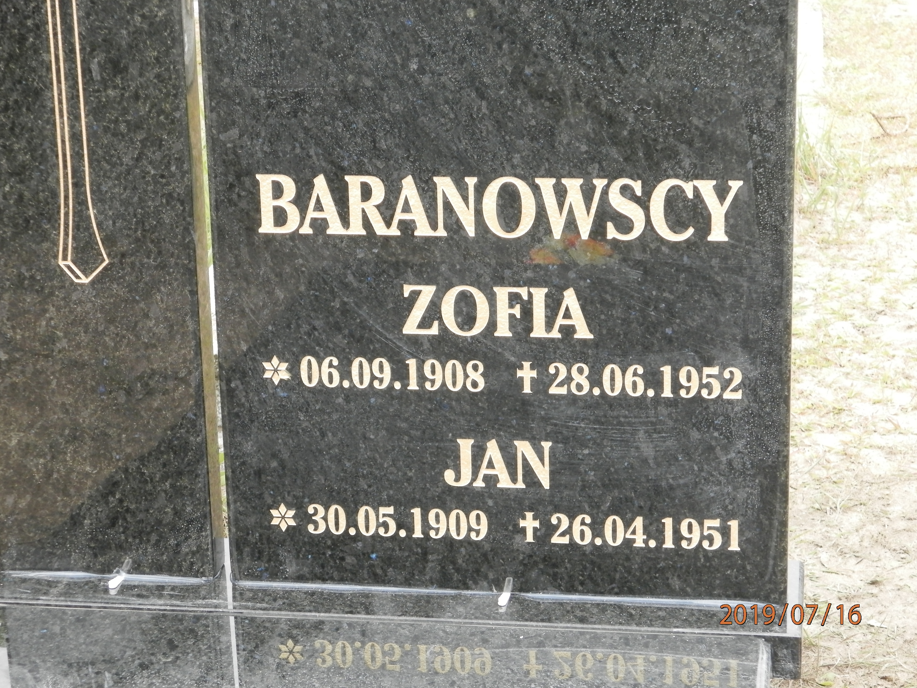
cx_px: 458
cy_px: 344
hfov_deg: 23.8
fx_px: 2172
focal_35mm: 82
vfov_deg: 18.0
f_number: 4.2
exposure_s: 1/125
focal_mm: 14.6
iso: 200
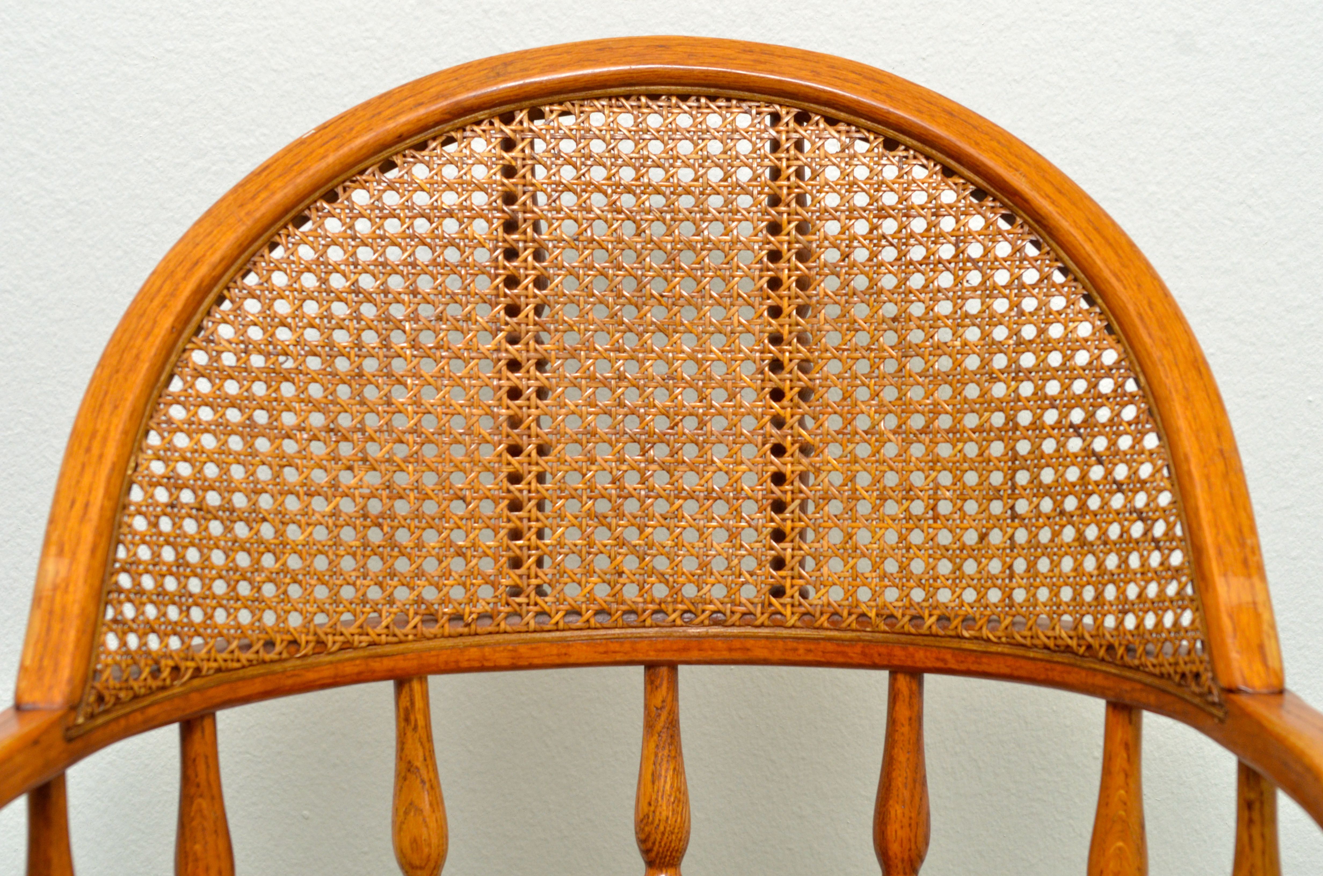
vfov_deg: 16.5
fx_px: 3026
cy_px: 438
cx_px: 662
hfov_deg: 24.7
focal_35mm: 82
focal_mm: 55
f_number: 7.1
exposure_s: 1/60
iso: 800
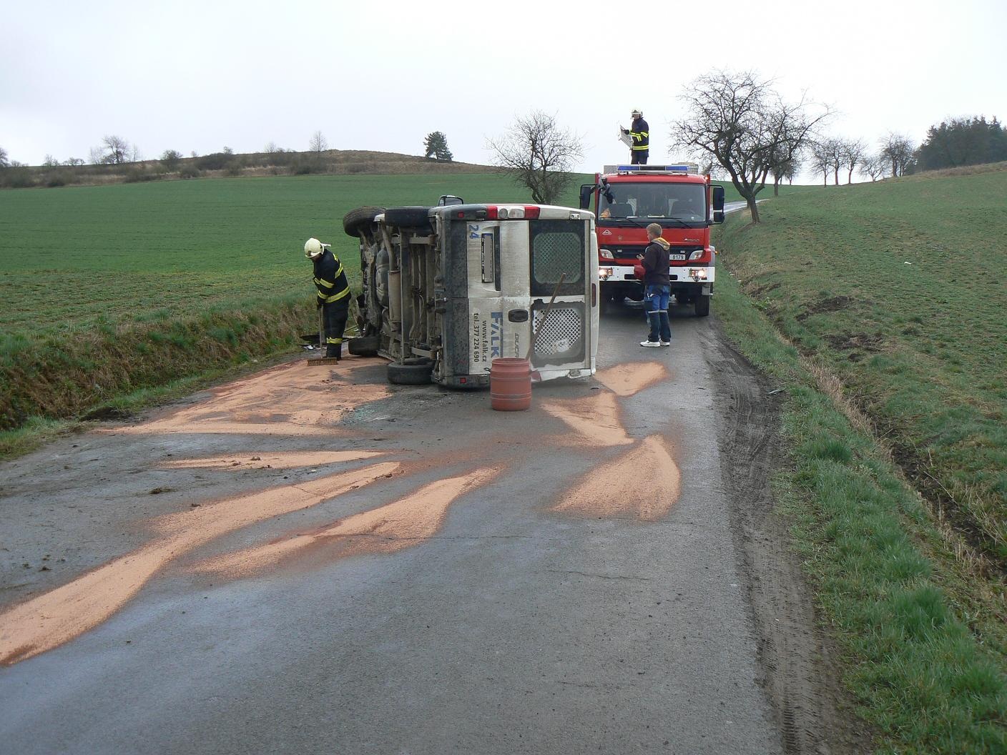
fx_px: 1047
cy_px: 378
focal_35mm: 36
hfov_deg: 51.4
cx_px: 504
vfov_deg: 39.7
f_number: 4
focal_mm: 6
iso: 80
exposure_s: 1/100
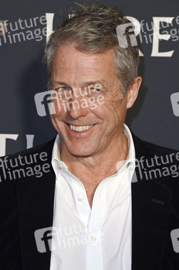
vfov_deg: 19.3
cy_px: 134
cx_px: 89
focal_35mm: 106
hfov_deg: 12.9
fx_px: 793
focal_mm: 105
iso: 1600
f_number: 5.6
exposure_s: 1/200
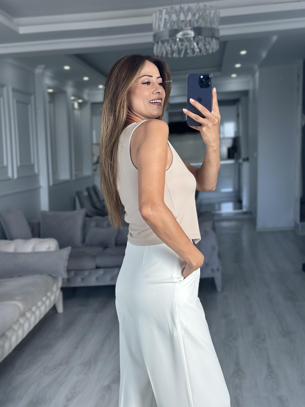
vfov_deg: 39.7
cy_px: 204
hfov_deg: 30.3
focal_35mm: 48
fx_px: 564
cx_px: 152
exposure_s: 1/150
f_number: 1.78
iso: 100
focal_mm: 6.86
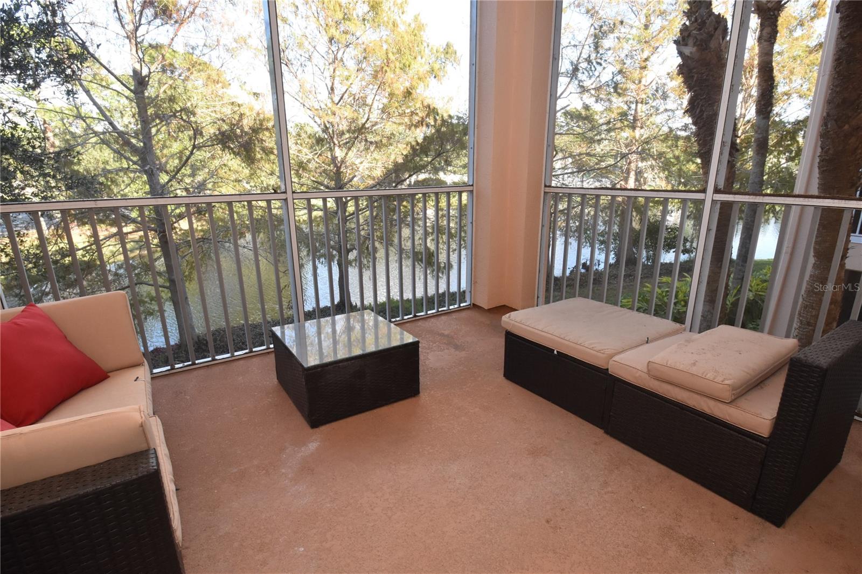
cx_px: 431
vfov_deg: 67.4
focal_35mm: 18
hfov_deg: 90.0
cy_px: 287
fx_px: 431
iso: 800
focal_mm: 12
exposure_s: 1/100
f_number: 9
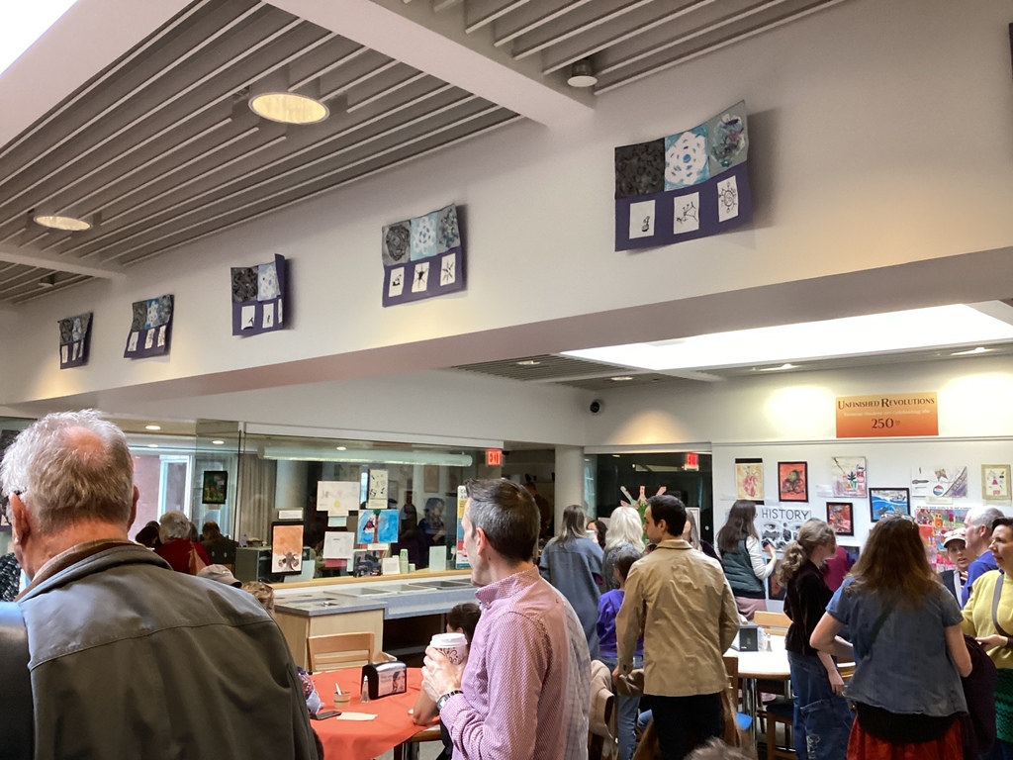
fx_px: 907
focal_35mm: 31
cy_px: 380
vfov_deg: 45.4
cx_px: 506
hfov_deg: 58.4
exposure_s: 1/60
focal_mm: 3.3
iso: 200
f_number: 2.4
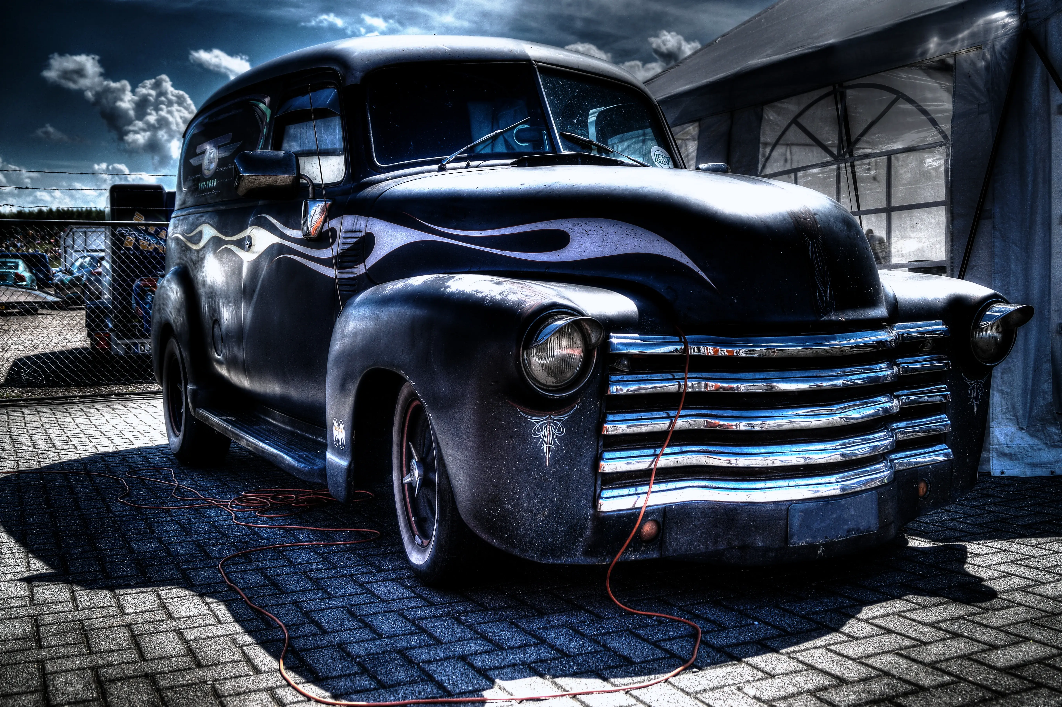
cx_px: 531
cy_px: 354
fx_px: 1061
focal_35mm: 36
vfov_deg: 36.8
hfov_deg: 53.2
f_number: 4
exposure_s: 1/1000
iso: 100
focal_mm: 24
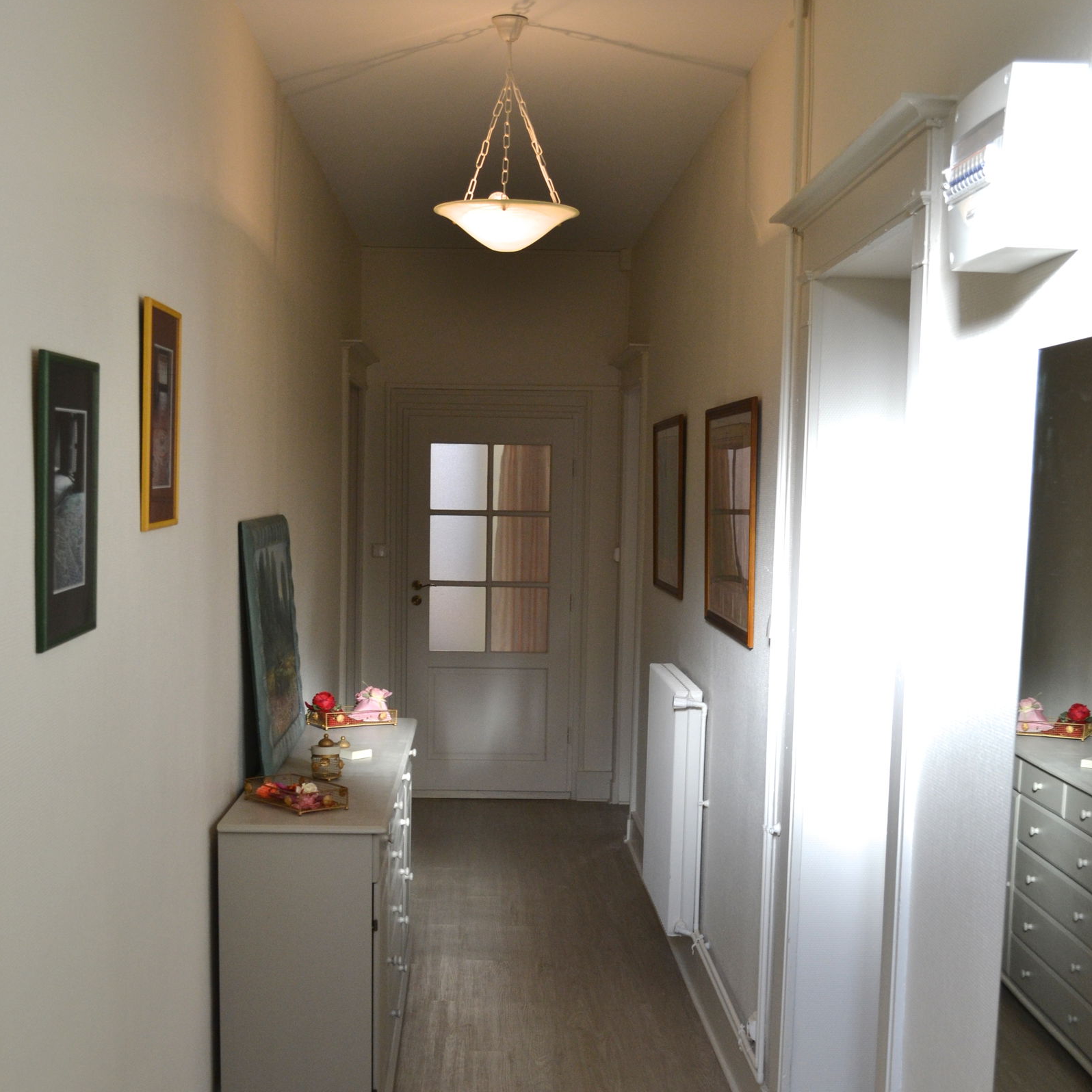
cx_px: 545
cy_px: 676
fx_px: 1642
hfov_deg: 36.8
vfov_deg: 36.6
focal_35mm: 46
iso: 400
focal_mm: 24
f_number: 5.6
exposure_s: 1/125
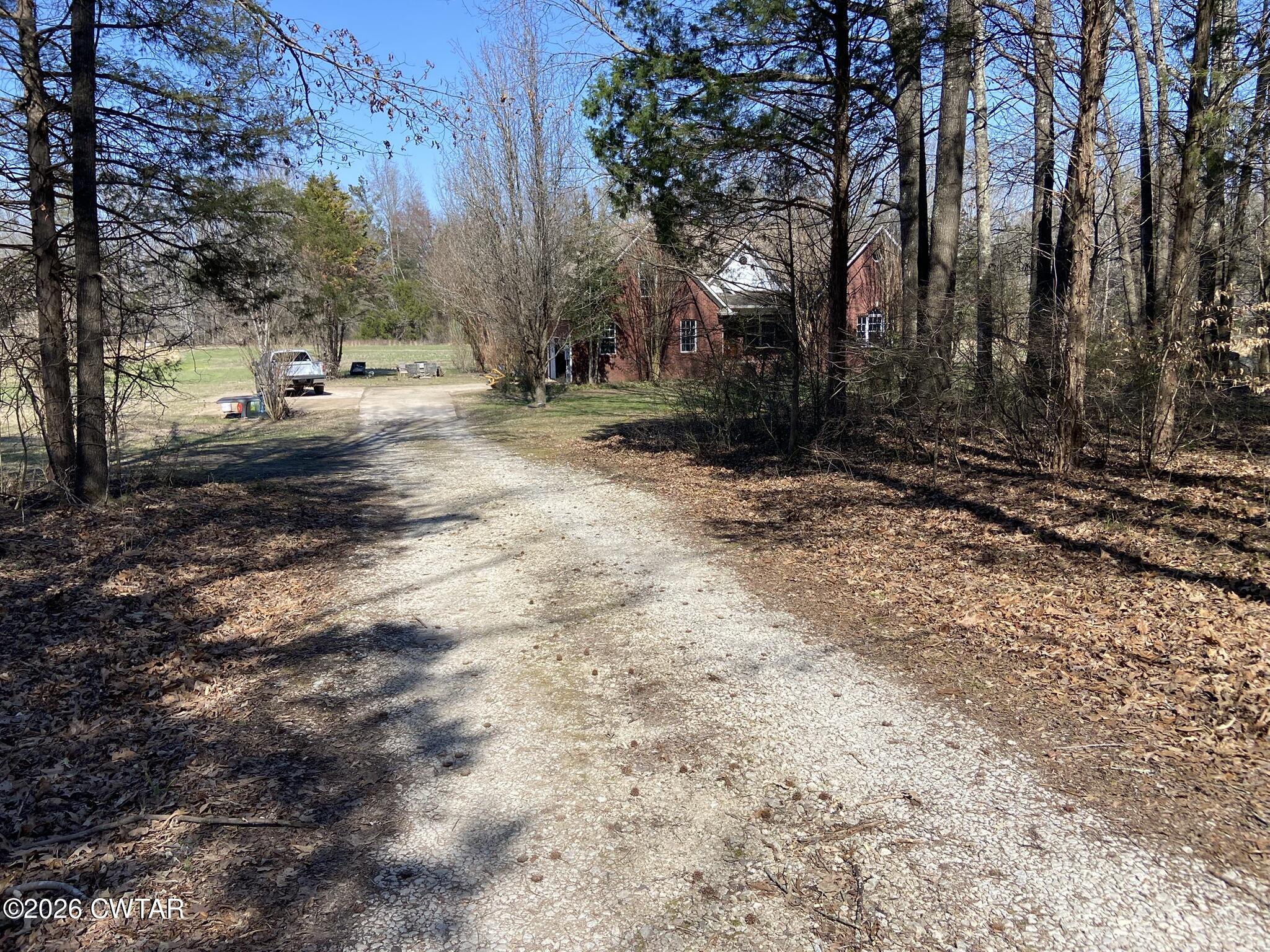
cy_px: 476
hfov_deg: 67.3
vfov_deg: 53.1
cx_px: 635
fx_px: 954
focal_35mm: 26
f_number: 1.8
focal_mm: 4.25
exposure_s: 1/1838
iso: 32
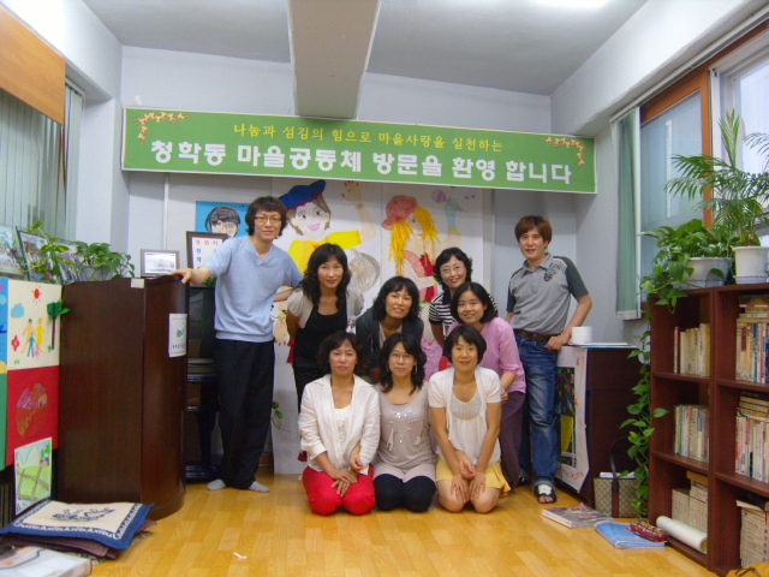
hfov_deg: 52.6
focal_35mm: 35
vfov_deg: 40.7
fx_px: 778
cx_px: 384
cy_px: 288
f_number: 2.8
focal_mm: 7.4
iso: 166
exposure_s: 1/30
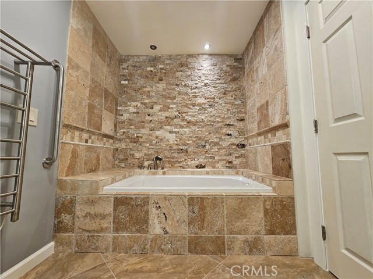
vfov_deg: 89.9
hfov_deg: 106.2
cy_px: 140
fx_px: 140
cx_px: 186
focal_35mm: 13
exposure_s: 1/60
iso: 160
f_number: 2.2
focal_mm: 2.2
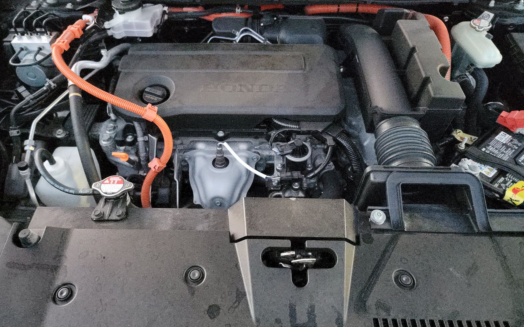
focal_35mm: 26
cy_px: 131
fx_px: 371
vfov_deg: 47.3
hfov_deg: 70.4
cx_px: 257
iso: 10584
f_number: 1.8
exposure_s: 1/30
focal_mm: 6.7
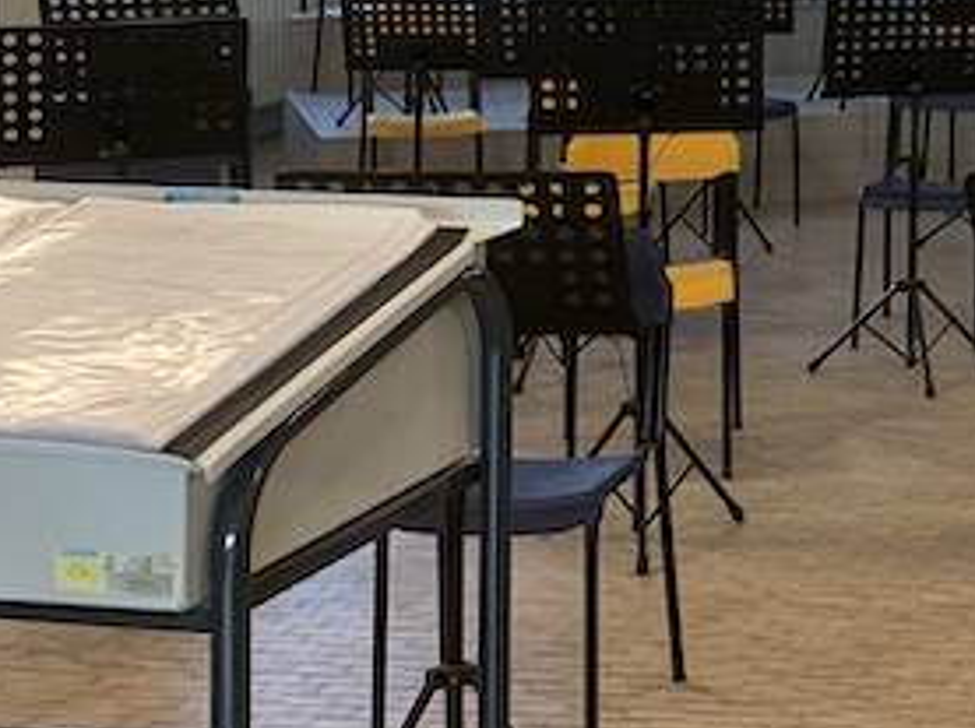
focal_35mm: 94
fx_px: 2644
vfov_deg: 15.2
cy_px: -127
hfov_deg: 19.4
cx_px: 1235
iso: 100
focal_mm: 4.25
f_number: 1.8
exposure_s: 1/61
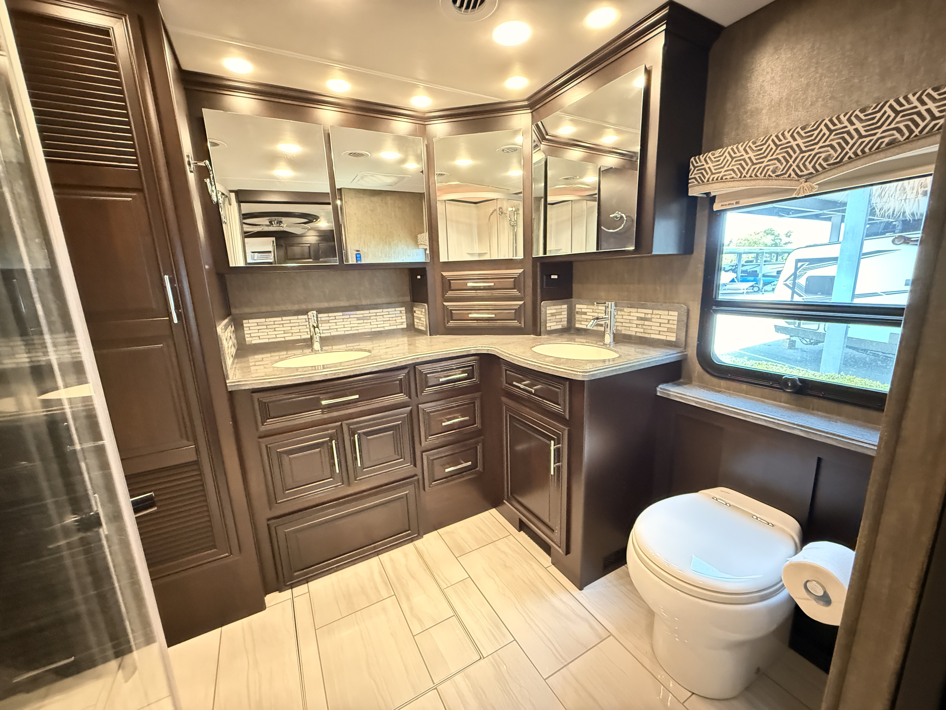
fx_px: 383
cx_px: 473
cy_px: 355
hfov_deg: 102.1
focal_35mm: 14
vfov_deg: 85.7
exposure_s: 1/30
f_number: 2.2
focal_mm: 2.22
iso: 2000
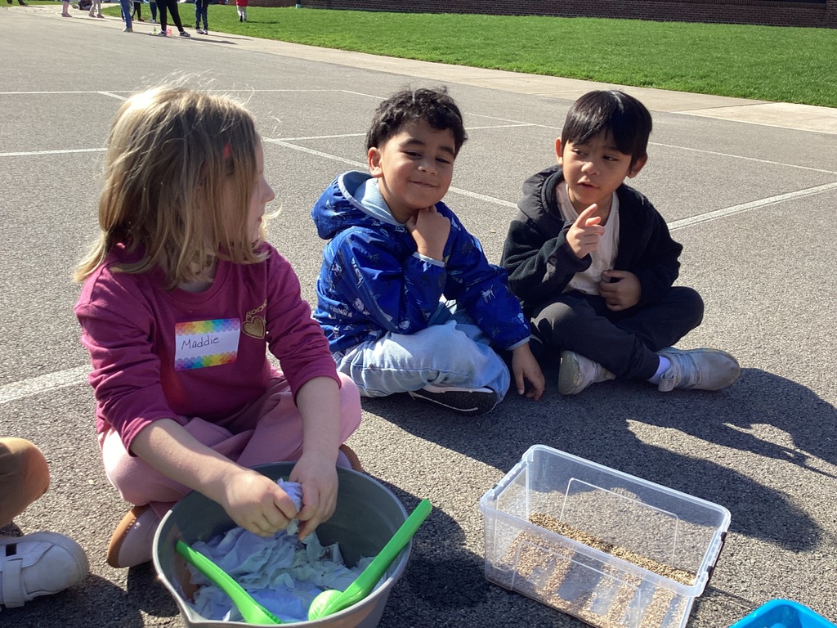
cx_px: 418
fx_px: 750
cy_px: 314
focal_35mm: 31
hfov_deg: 58.4
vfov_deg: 45.4
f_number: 2.4
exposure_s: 1/627
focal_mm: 3.3
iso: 25
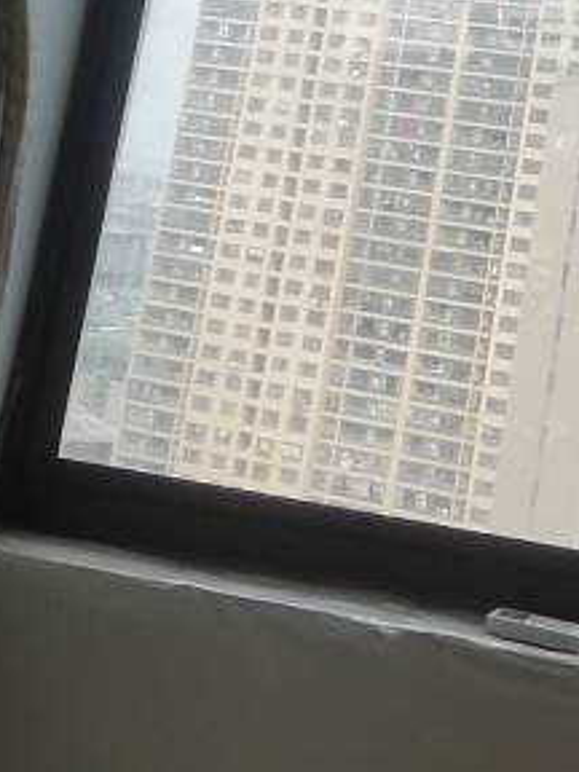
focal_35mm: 63
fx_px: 1405
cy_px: -15
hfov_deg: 22.6
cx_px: 539
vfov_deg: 28.6
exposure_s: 1/508
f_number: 2.4
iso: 50
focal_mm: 1.78
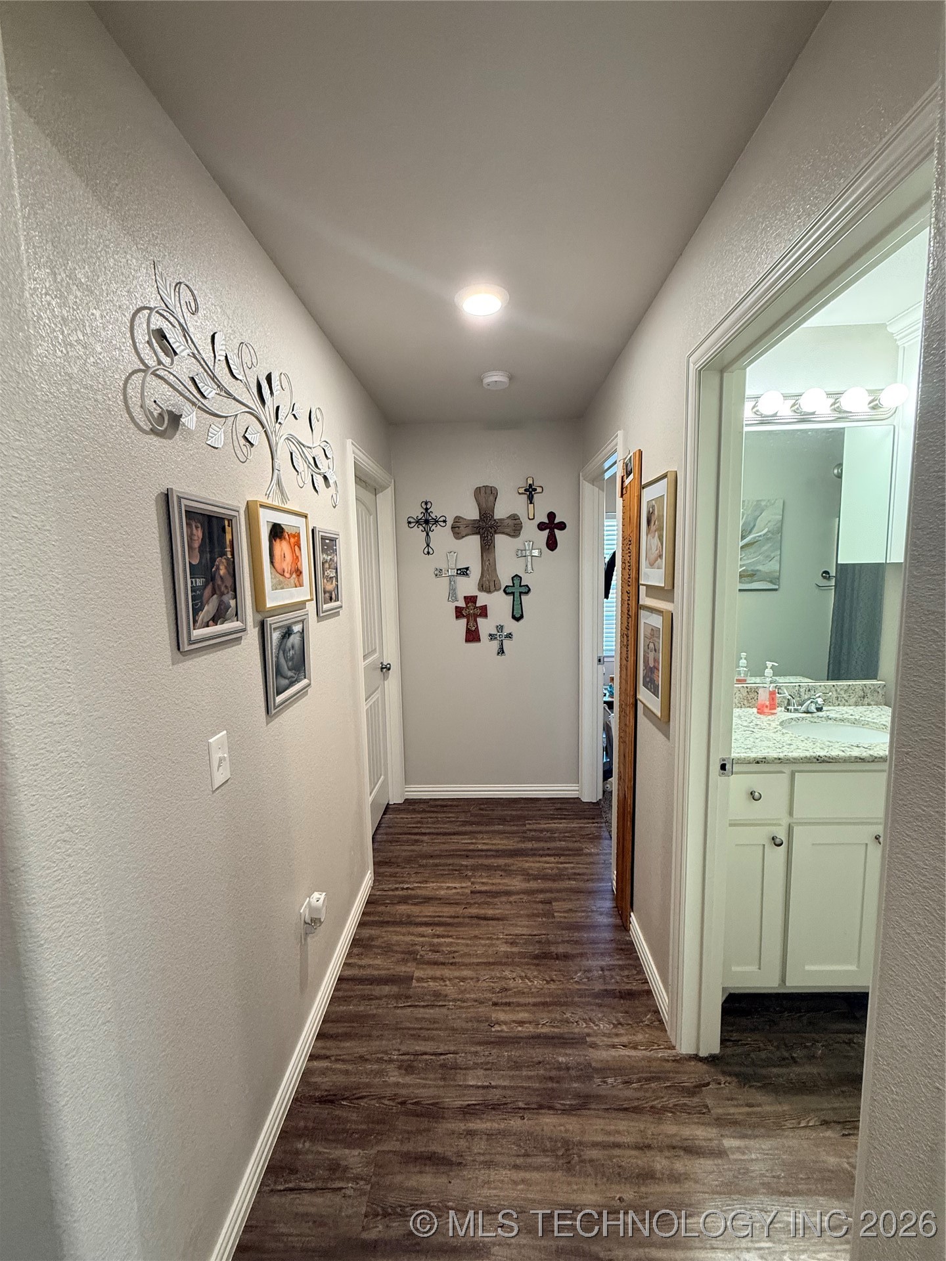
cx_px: 473
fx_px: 510
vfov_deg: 102.1
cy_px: 630
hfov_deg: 85.7
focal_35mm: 14
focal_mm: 2.22
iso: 250
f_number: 2.2
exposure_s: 1/60
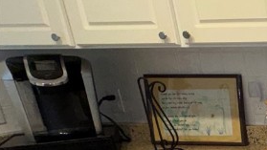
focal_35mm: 56
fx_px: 397
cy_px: 152
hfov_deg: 21.9
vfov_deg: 20.7
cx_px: 486
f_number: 2.2
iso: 80
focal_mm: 2.22
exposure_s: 1/60
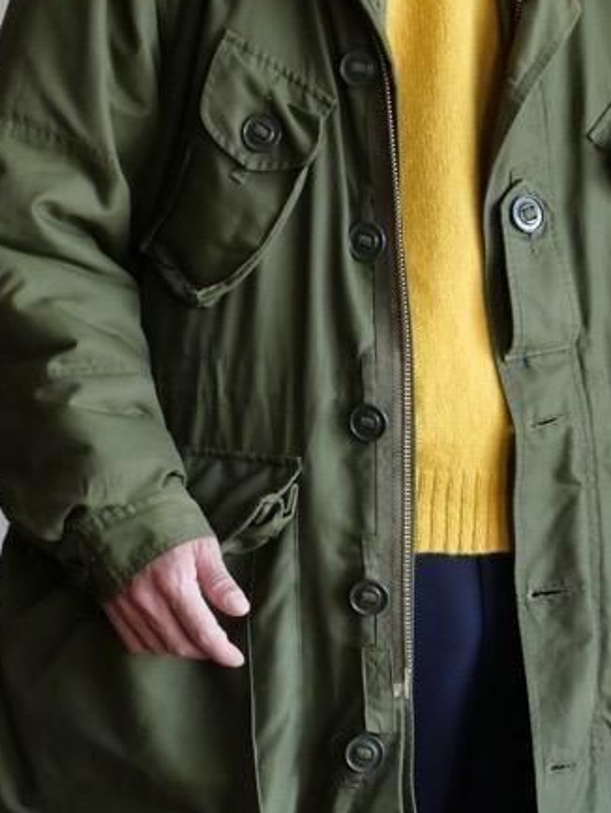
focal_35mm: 173
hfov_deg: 8.6
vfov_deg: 11.4
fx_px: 4067
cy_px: 419
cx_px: 377
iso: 1600
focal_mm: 44
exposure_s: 1/100
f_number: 3.9
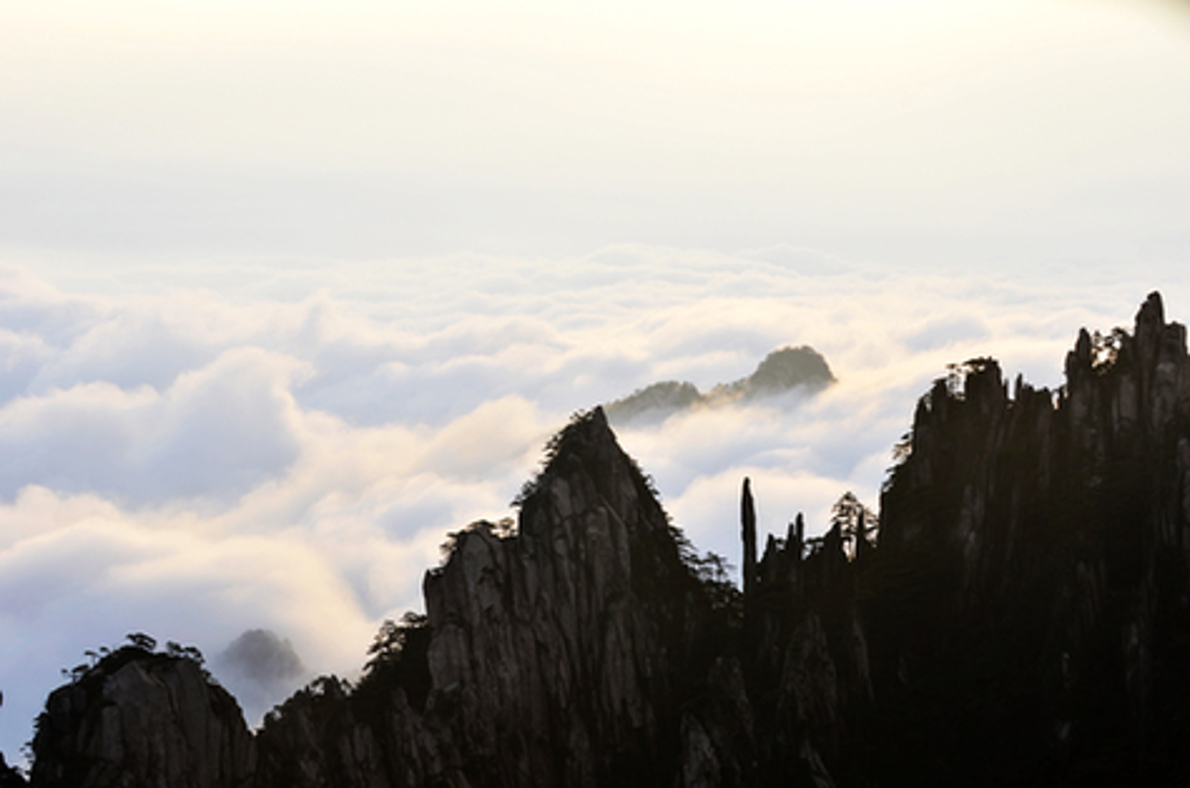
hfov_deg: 19.5
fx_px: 3464
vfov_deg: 13.0
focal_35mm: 105
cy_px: 394
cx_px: 595
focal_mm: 70
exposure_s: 1/125
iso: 100
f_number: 8
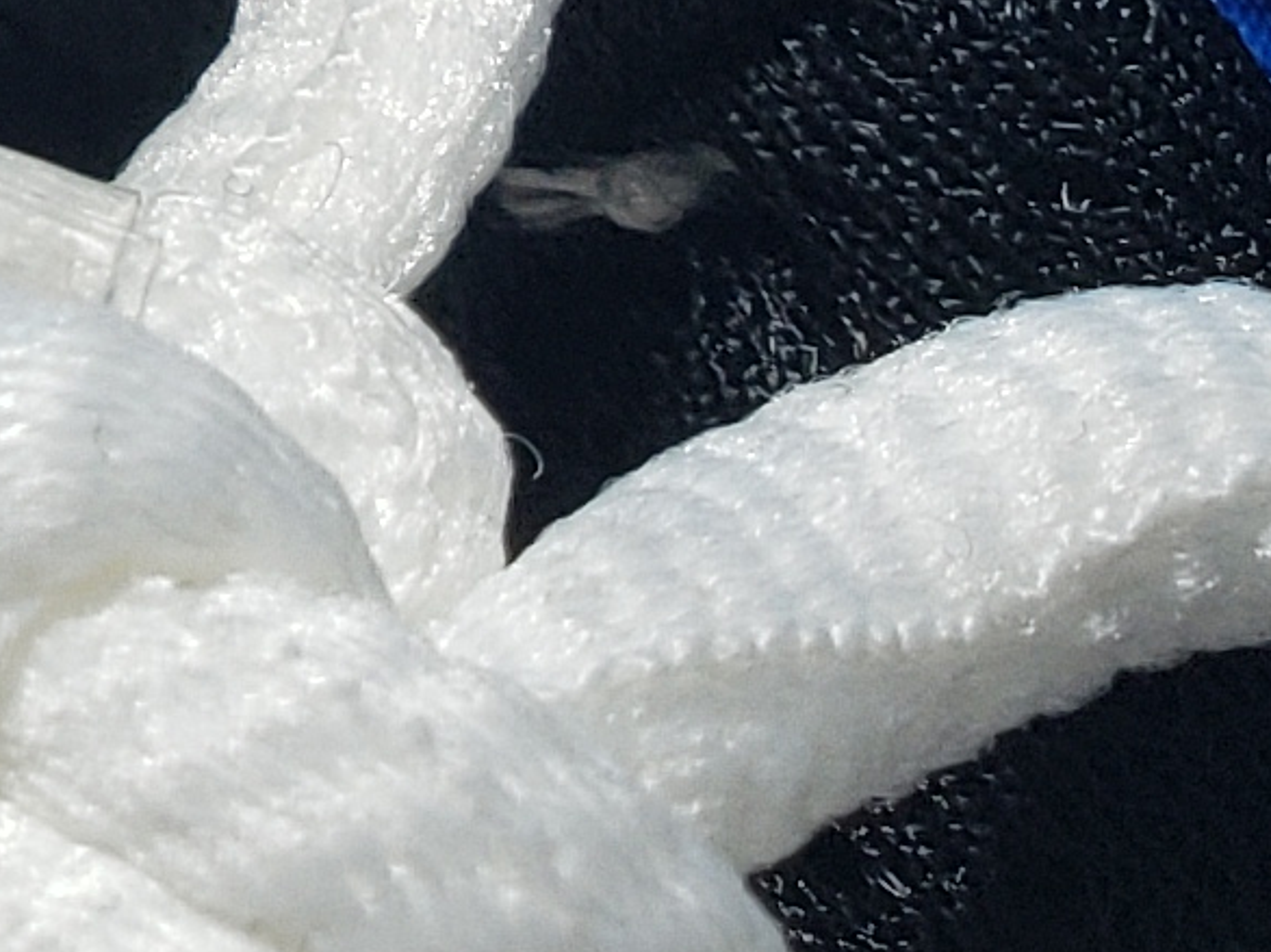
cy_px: -1661
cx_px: -2158
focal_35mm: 179
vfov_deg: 7.5
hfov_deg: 9.4
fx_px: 6570
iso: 50
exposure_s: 1/136
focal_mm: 4.3
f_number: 2.4
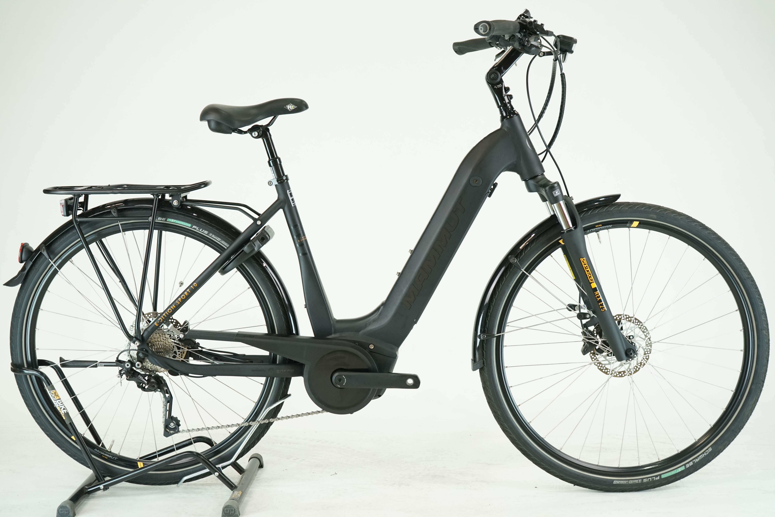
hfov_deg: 38.2
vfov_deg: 26.0
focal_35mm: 52
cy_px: 258
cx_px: 388
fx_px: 1119
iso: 1600
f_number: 5.6
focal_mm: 52
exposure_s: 1/200
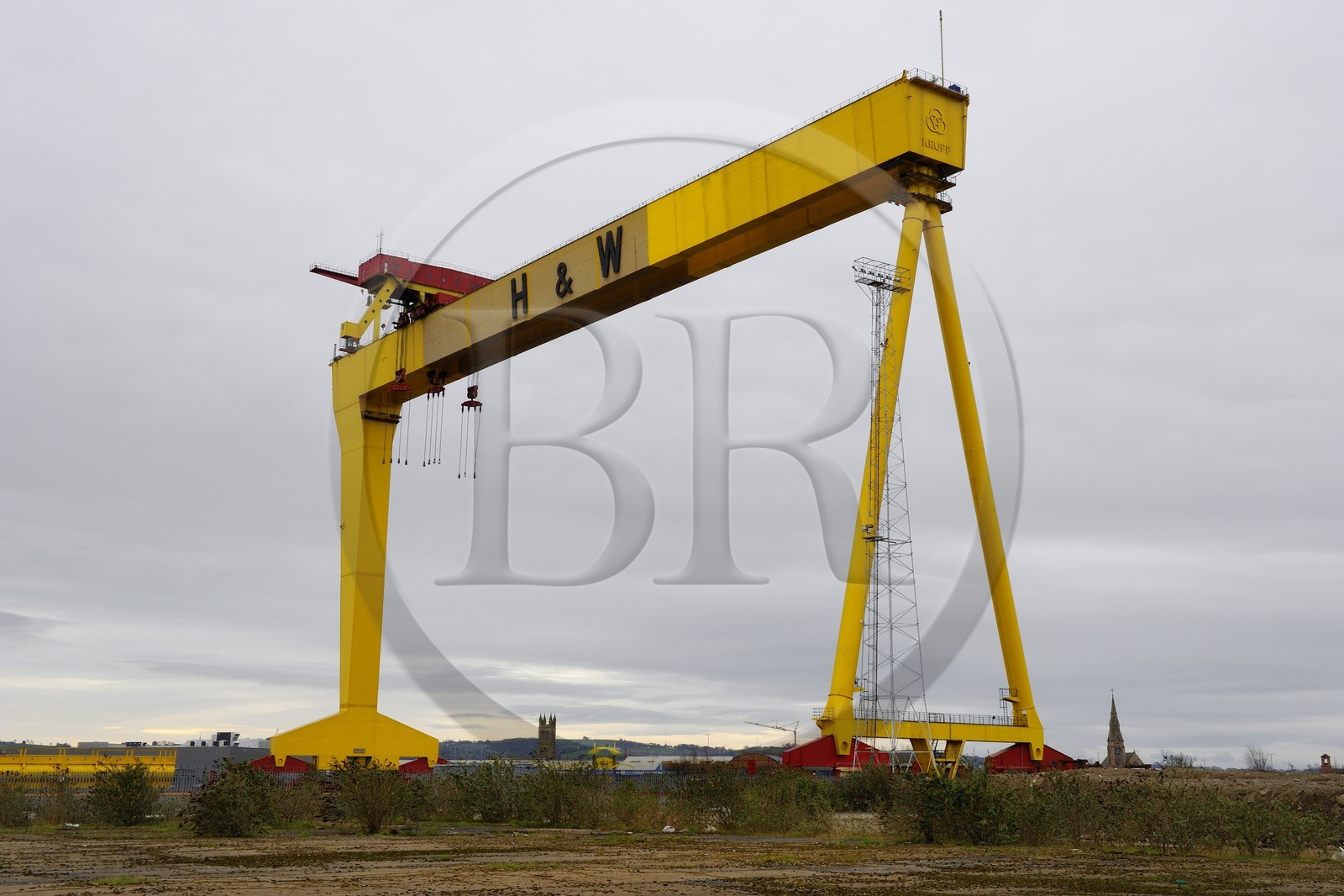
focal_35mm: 38
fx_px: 1418
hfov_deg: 50.7
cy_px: 448
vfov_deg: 35.0
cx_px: 672
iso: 400
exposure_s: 1/200
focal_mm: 38
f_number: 11
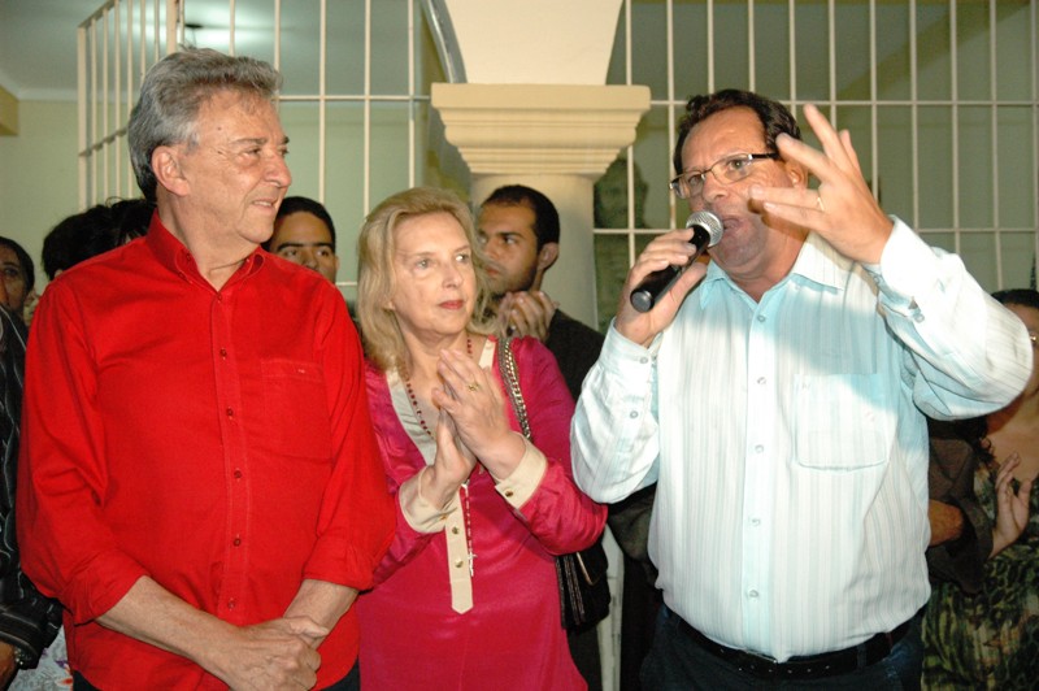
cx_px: 520
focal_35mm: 57
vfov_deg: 23.7
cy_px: 346
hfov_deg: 35.1
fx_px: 1644
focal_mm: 38
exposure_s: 1/60
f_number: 5
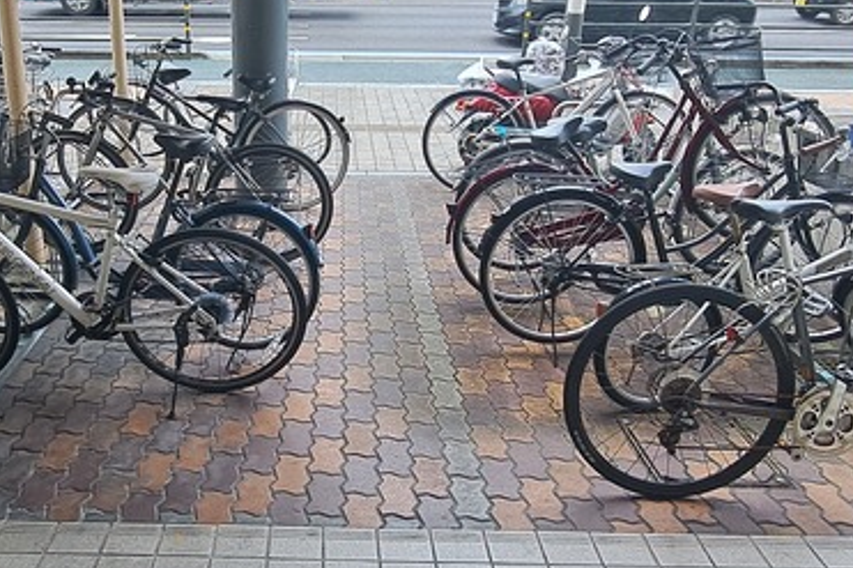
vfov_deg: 37.8
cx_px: 322
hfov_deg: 53.9
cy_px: 281
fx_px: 829
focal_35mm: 35
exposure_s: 1/225
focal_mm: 1.74
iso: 50
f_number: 2.2
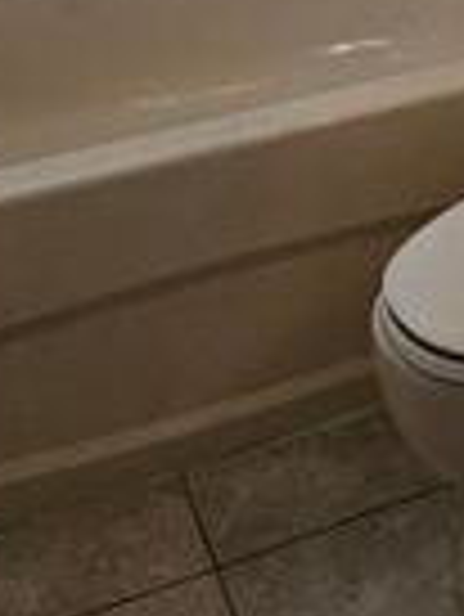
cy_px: -454
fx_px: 1588
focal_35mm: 89
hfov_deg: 16.0
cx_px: 543
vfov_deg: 18.0
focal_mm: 6.3
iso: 160
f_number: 1.7
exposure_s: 1/120
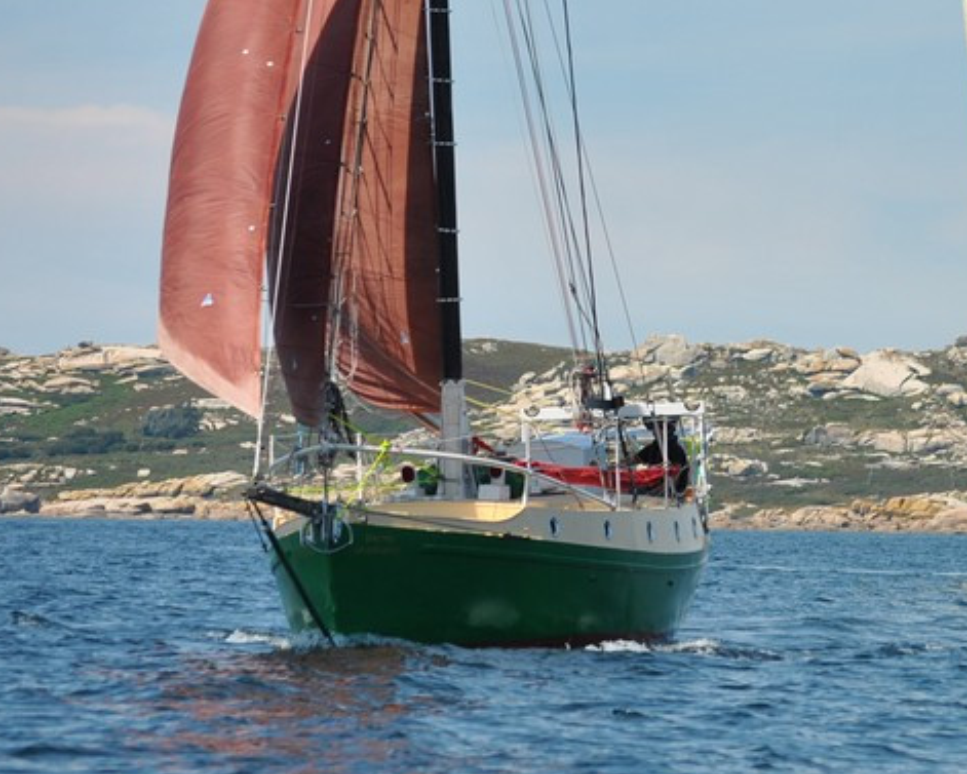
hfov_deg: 7.3
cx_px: 827
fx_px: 7528
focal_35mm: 263
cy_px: 236
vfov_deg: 5.9
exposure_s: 1/500
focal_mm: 98
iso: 100
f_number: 5.6
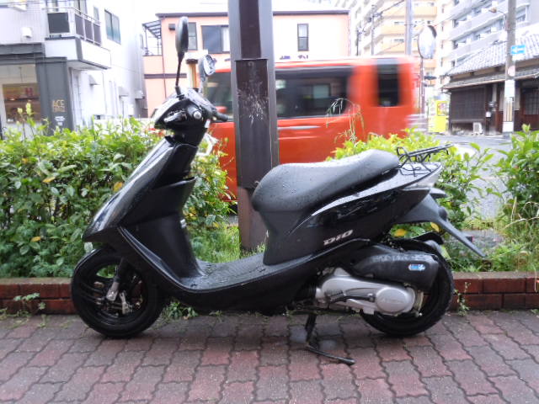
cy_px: 202
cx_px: 270
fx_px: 436
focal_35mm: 28
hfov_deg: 63.4
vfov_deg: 49.7
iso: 320
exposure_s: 1/60
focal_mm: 5
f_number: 3.7
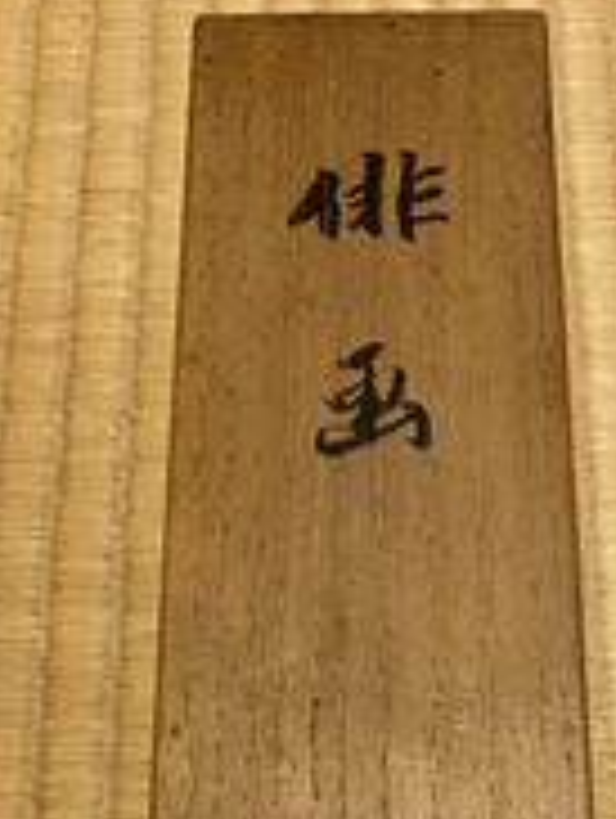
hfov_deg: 19.2
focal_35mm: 77
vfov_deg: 21.9
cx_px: 366
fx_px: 1823
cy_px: 1152
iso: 100
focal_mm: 4.25
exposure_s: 1/60
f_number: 1.8
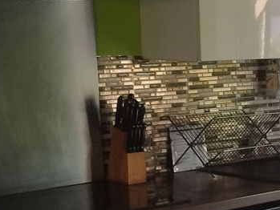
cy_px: 185
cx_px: 350
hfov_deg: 17.0
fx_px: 890
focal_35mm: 110
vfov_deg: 13.4
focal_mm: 5.89
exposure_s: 1/50
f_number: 1.89
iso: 110
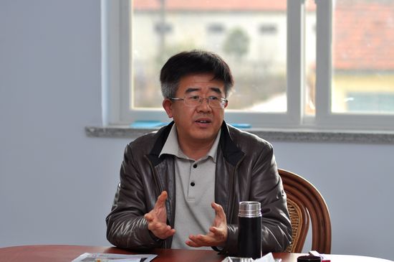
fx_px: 1410
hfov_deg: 15.9
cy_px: 131
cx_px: 197
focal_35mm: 129
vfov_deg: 10.6
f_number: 4
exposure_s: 1/125
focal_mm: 86
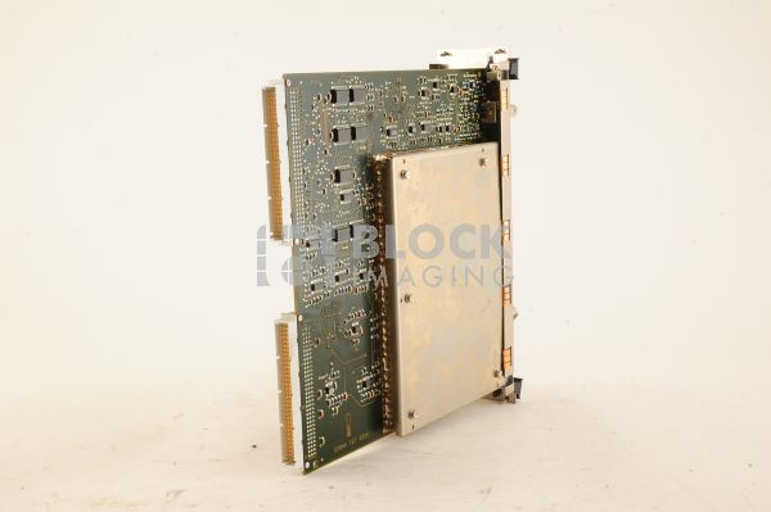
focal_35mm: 50
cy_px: 256
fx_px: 1070
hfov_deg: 39.6
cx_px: 386
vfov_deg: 26.9
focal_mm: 50
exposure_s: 1/160
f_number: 14
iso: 1600
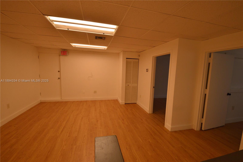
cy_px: 81
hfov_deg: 100.5
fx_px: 101
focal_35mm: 15
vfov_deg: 77.2
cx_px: 122
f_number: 9
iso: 400
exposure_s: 1/100
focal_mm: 10
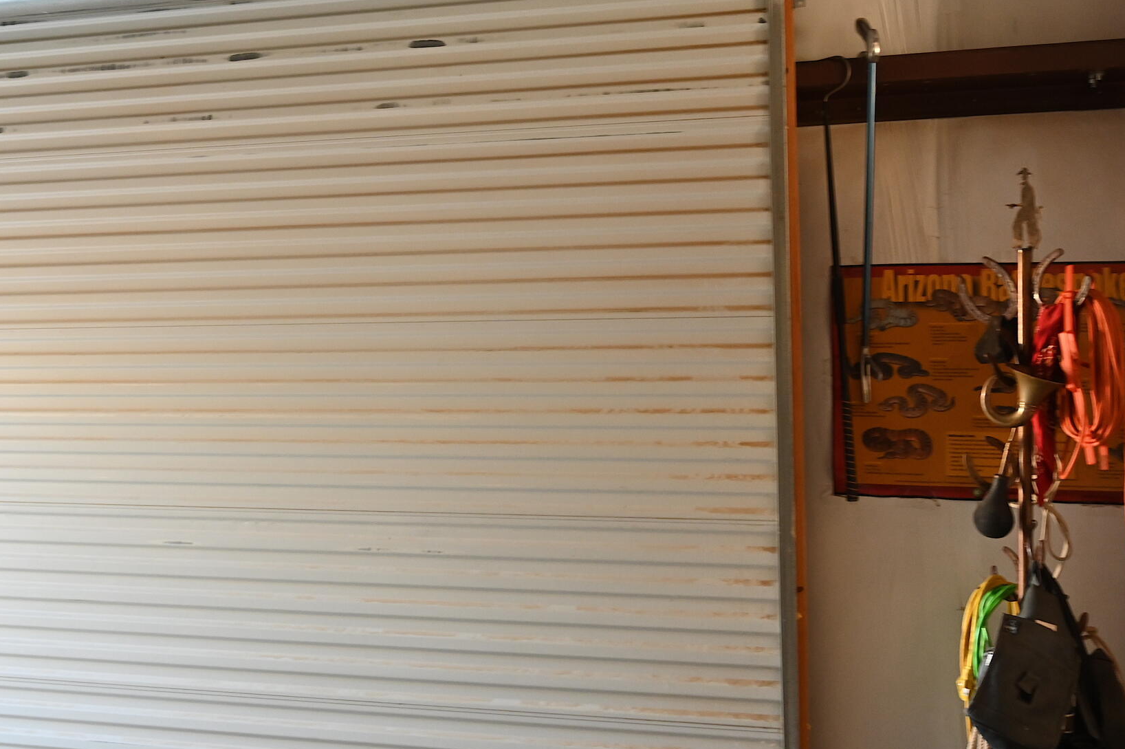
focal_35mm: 44
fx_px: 1374
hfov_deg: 44.4
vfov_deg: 30.3
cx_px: 490
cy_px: 267
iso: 1800
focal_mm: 24
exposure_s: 1/25
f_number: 4
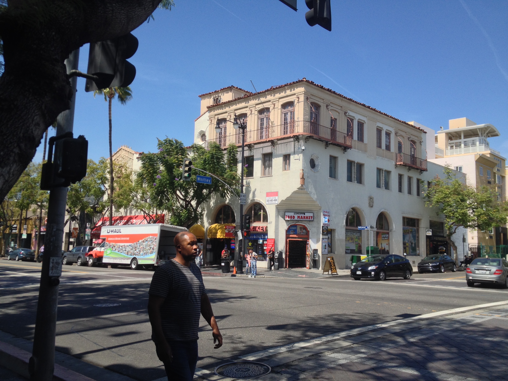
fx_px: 514
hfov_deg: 52.6
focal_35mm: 35
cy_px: 190
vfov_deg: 40.7
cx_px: 254
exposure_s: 1/1227
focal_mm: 4.28
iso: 50
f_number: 2.4
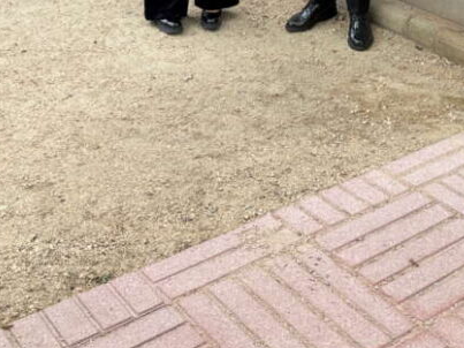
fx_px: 817
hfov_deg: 31.4
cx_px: 319
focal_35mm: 61
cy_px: -65
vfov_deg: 22.2
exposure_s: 1/206
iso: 64
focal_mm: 6.76
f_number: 1.78
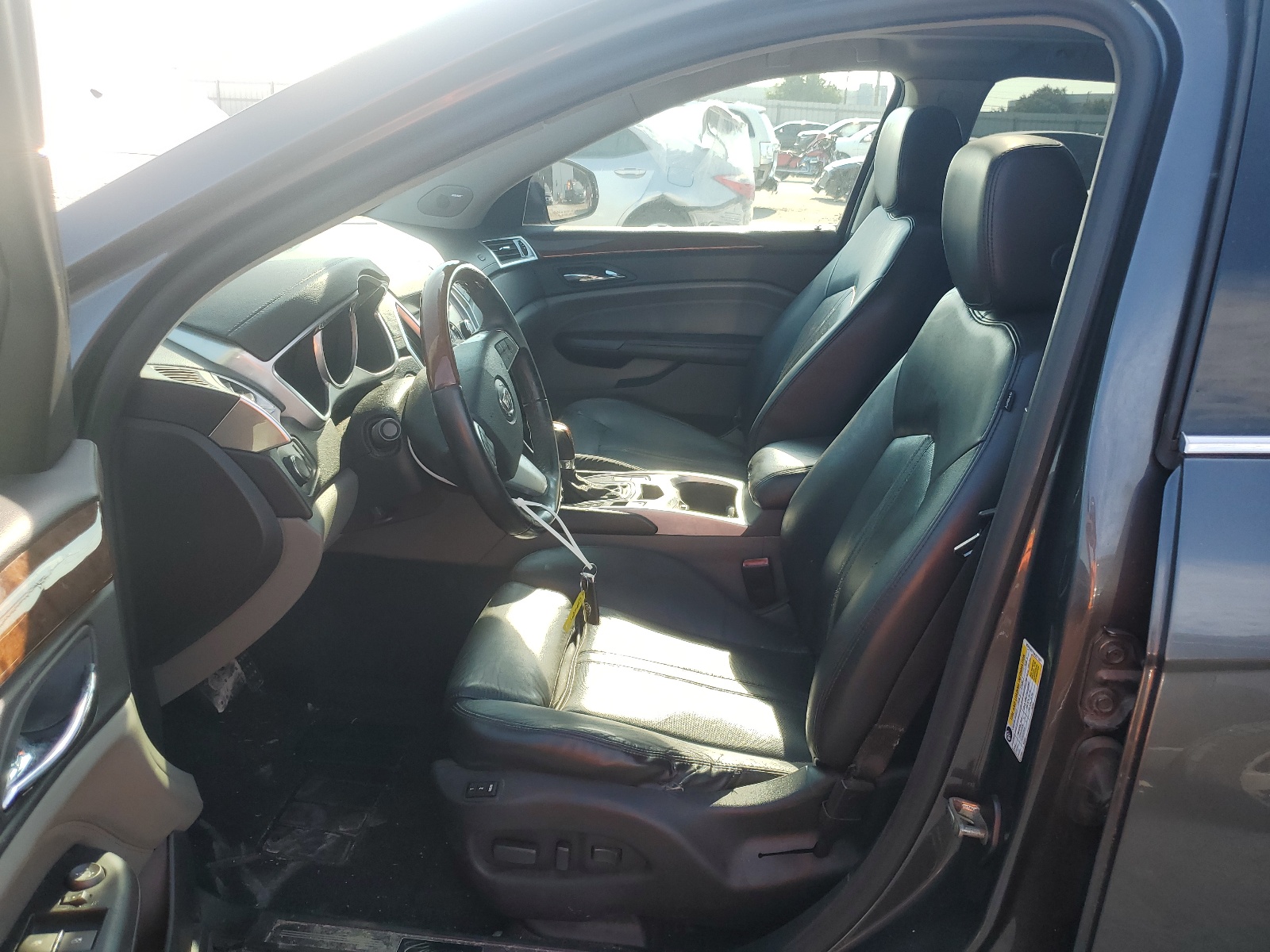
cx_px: 635
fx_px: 954
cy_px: 476
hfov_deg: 67.3
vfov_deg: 53.1
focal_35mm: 26
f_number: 1.5
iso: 50
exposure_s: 1/625
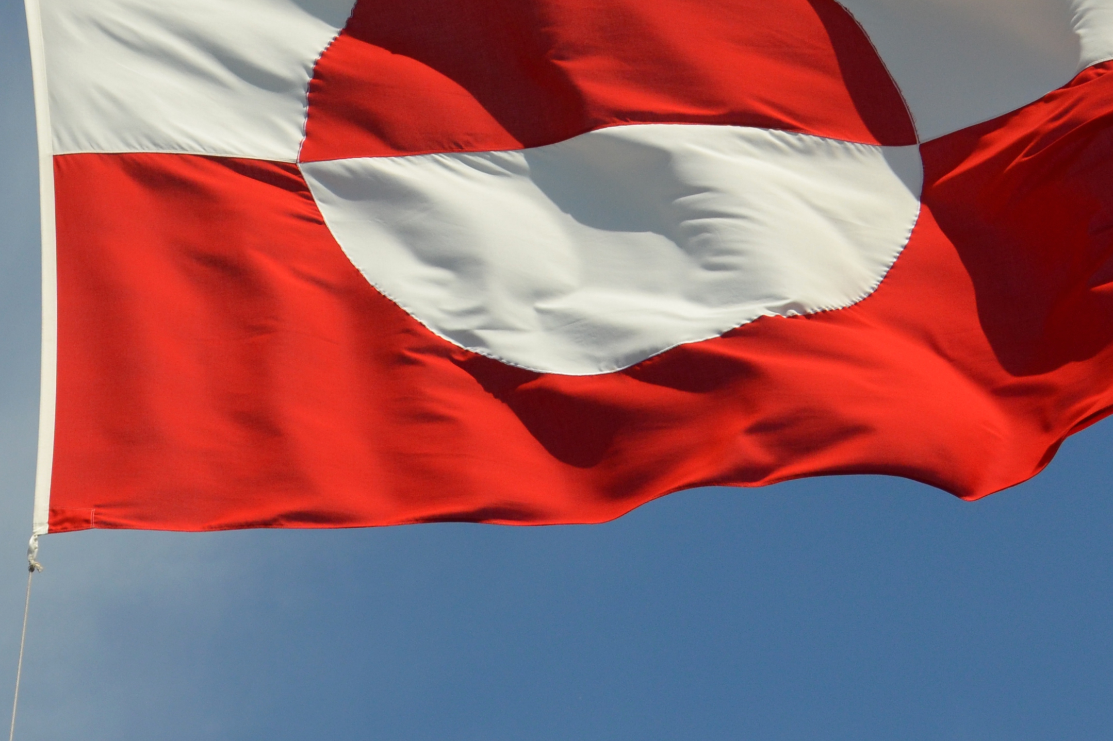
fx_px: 4727
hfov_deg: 13.4
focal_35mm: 153
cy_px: 138
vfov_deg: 8.9
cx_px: 648
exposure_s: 1/2000
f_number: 8
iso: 400
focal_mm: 55
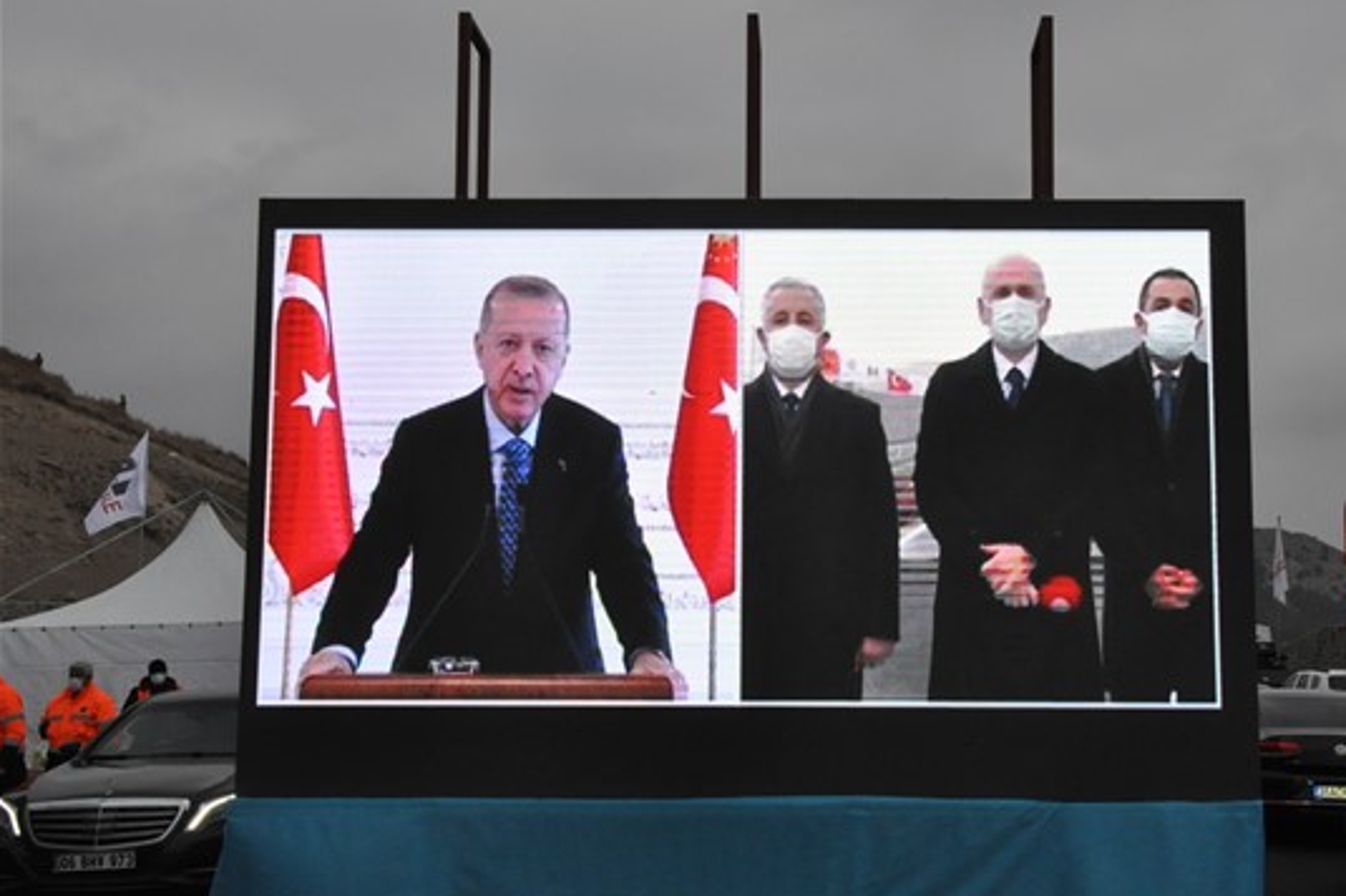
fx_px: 1906
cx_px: 815
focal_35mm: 51
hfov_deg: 38.7
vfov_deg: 26.4
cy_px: 451
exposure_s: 1/500
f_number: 11
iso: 1600
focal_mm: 28
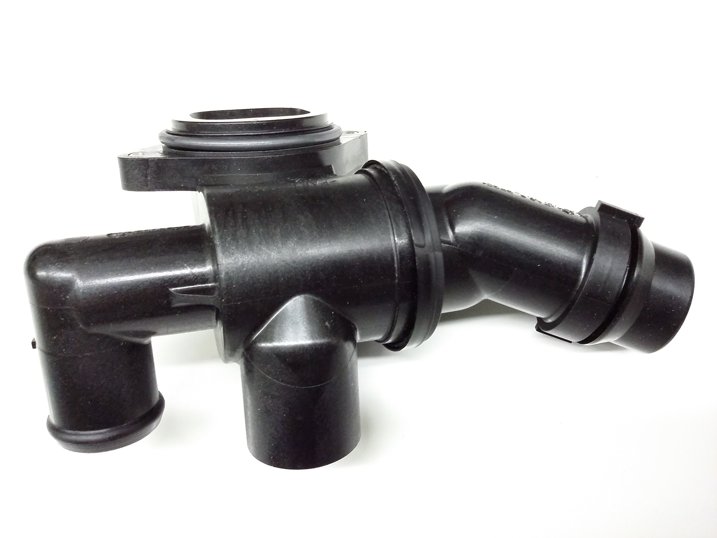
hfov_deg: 56.8
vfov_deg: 44.2
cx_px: 358
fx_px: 663
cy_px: 269
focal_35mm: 32
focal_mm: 3.4
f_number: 2.4
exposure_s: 1/15
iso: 400
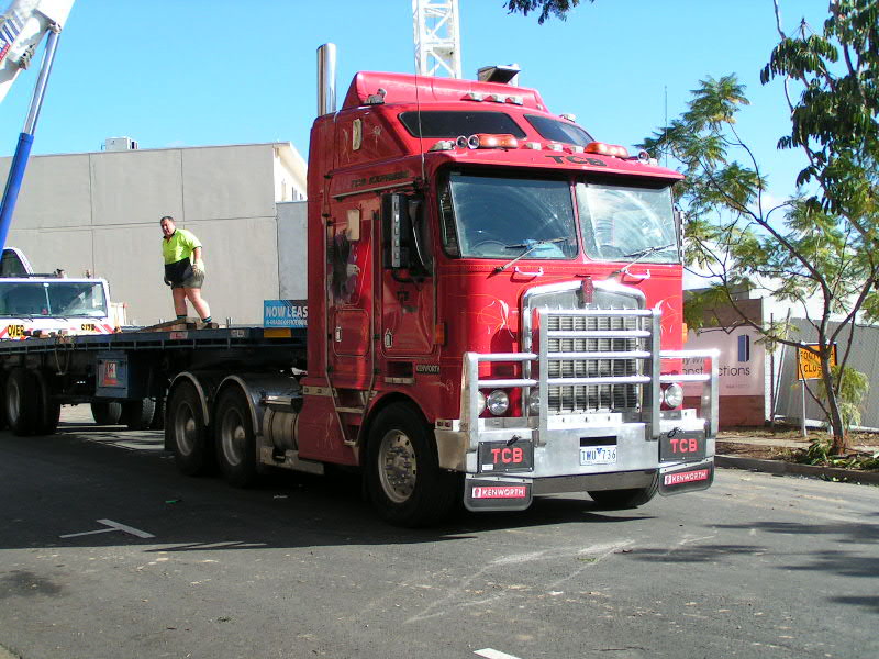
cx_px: 440
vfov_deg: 27.0
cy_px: 330
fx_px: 1371
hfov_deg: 35.5
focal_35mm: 54
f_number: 5
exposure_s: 1/400
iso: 50
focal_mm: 8.3
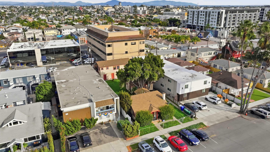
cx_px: 136
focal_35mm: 27
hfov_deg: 69.9
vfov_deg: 42.9
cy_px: 74
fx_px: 193
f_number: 8
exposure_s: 1/240
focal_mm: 12.3
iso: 400
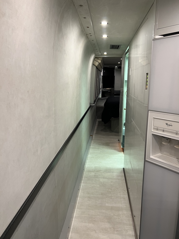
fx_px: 179
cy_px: 120
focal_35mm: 26
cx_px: 90
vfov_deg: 67.3
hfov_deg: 53.1
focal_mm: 5.7
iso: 125
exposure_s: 1/60
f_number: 1.5
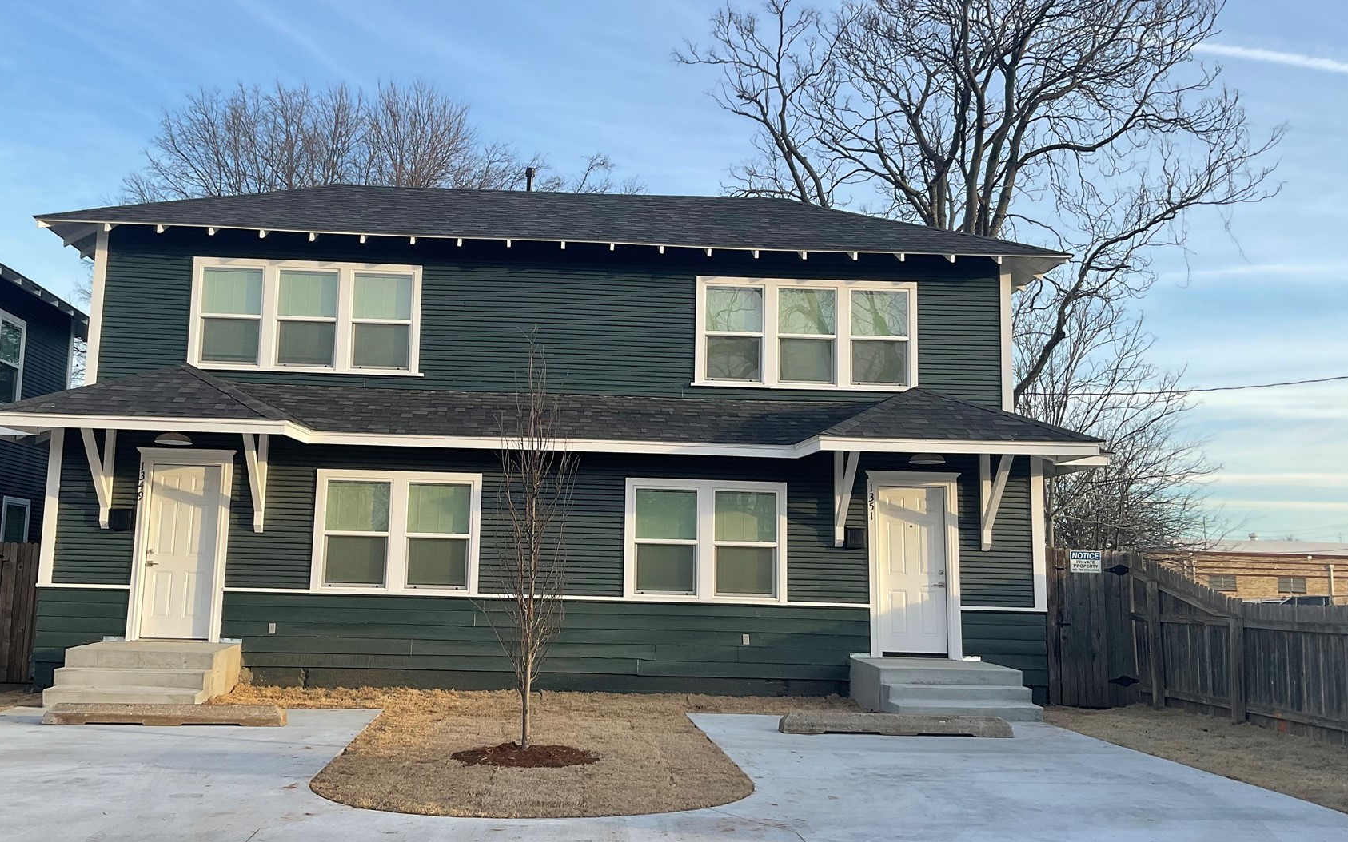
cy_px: 409
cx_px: 599
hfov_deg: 55.2
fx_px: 1286
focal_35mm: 35
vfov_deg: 36.3
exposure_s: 1/709
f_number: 1.8
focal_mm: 3
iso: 16
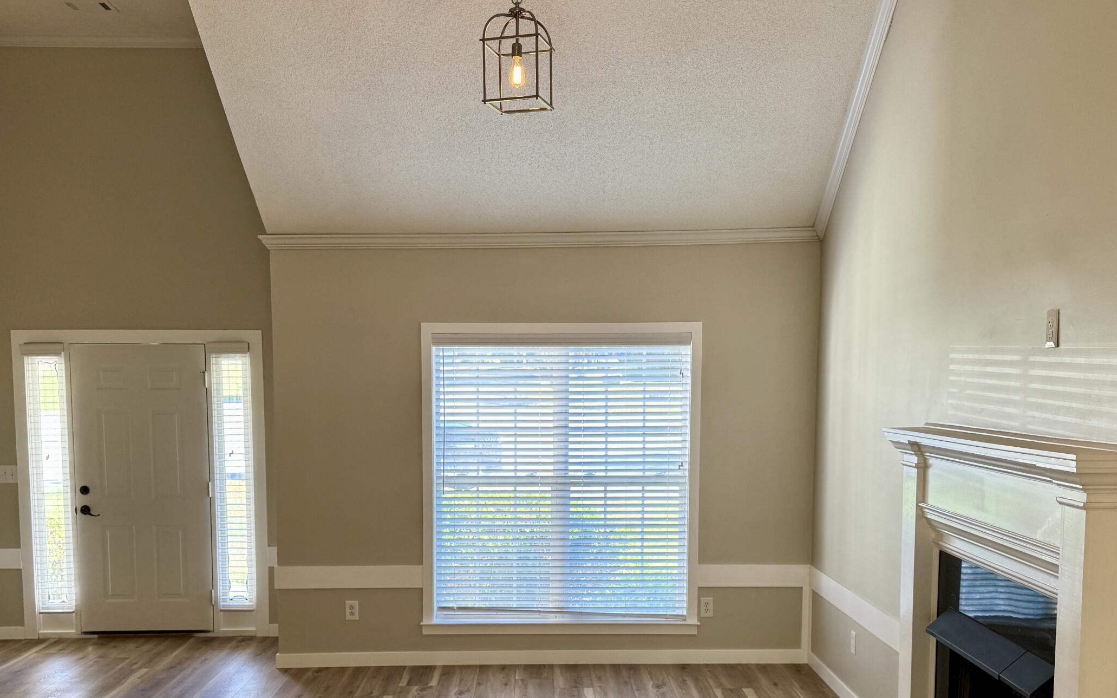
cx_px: 541
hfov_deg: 52.7
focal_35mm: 37
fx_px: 1126
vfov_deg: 33.9
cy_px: 499
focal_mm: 6.76
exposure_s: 1/120
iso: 100
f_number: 1.78
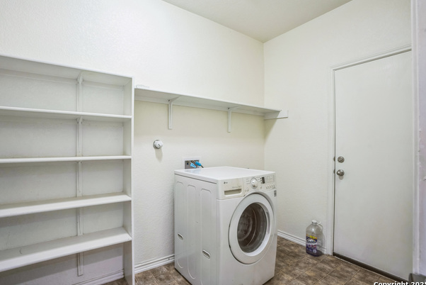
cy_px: 146
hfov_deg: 93.2
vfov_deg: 70.5
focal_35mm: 17
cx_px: 204
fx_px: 201
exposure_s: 1/15
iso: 250
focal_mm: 16
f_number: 8
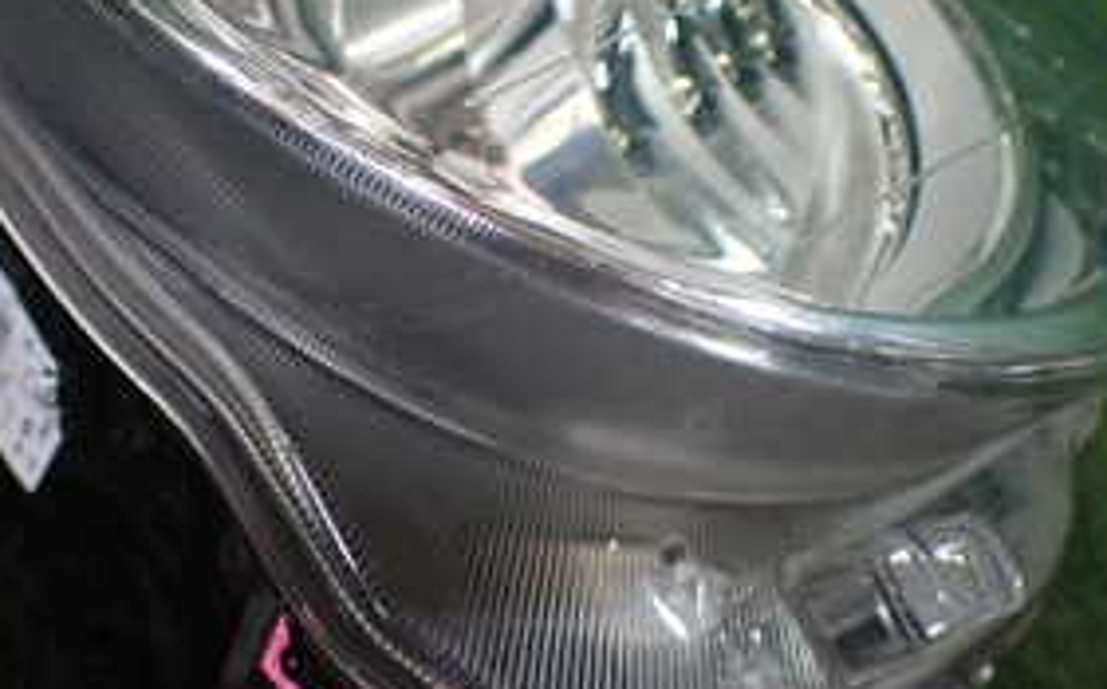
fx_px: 2049
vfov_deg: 19.1
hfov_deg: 29.9
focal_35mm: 68
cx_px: 323
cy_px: 370
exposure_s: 1/125
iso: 320
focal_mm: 5.4
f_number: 2.3
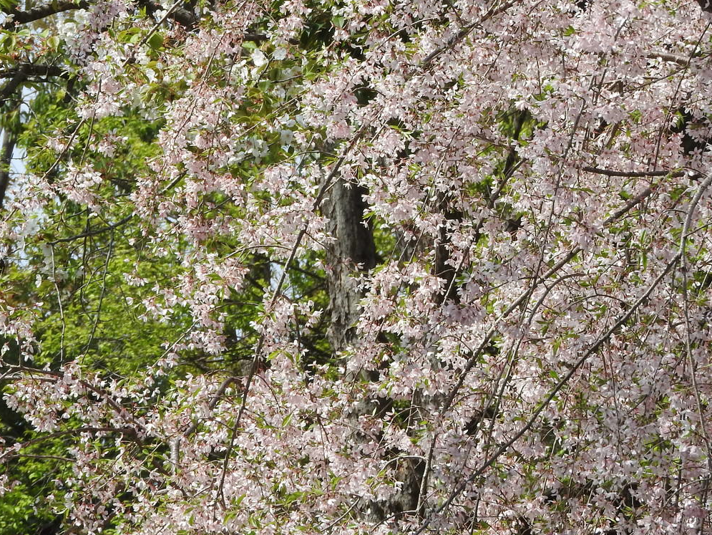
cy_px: 173
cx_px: 484
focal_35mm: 434
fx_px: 8930
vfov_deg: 3.4
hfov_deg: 4.6
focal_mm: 48.4
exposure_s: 1/500
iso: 100
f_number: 5.5
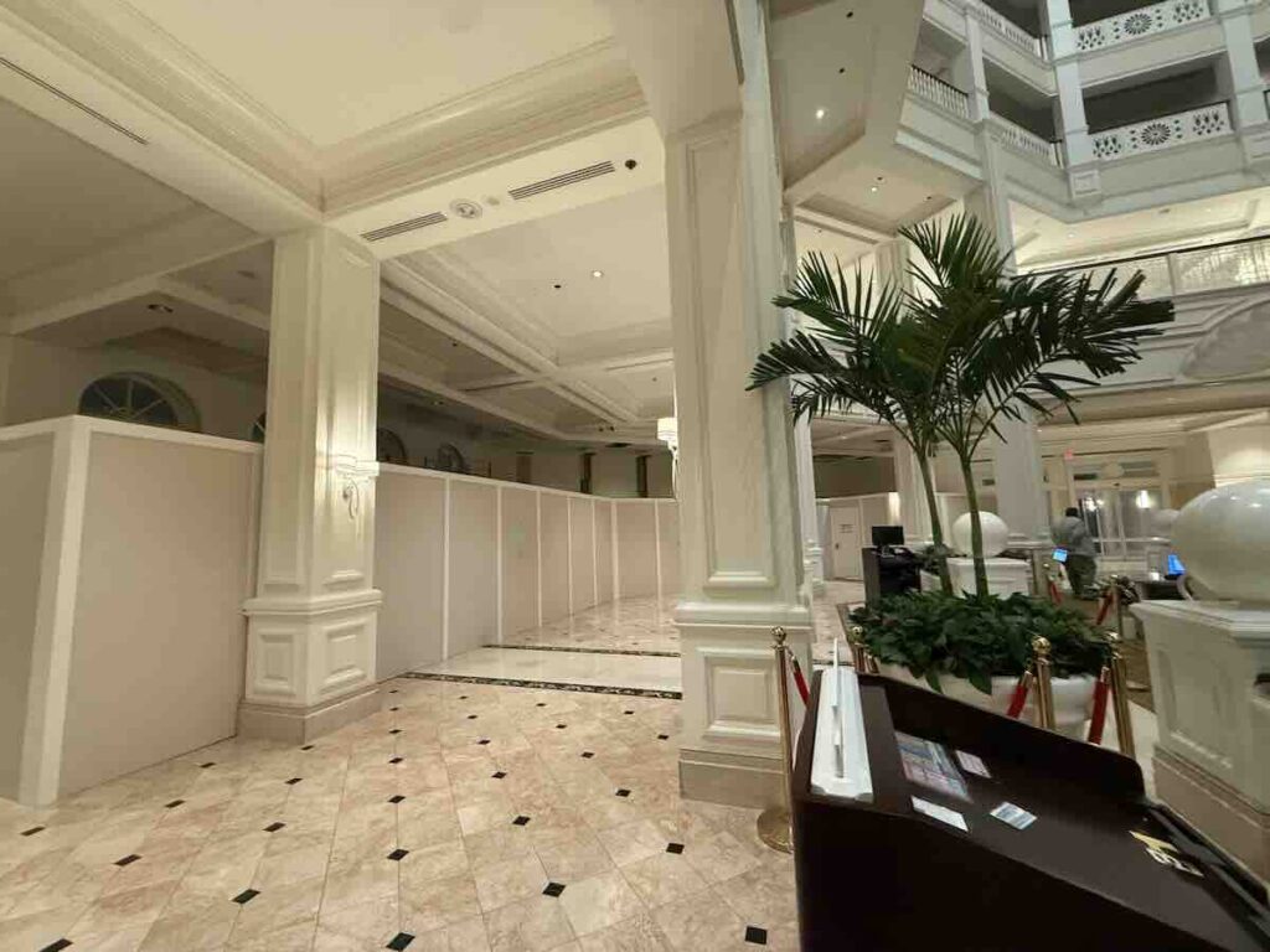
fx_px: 514
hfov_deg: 102.1
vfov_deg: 85.7
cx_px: 635
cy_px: 476
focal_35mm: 14
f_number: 2.2
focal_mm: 2.22
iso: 500
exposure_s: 1/60
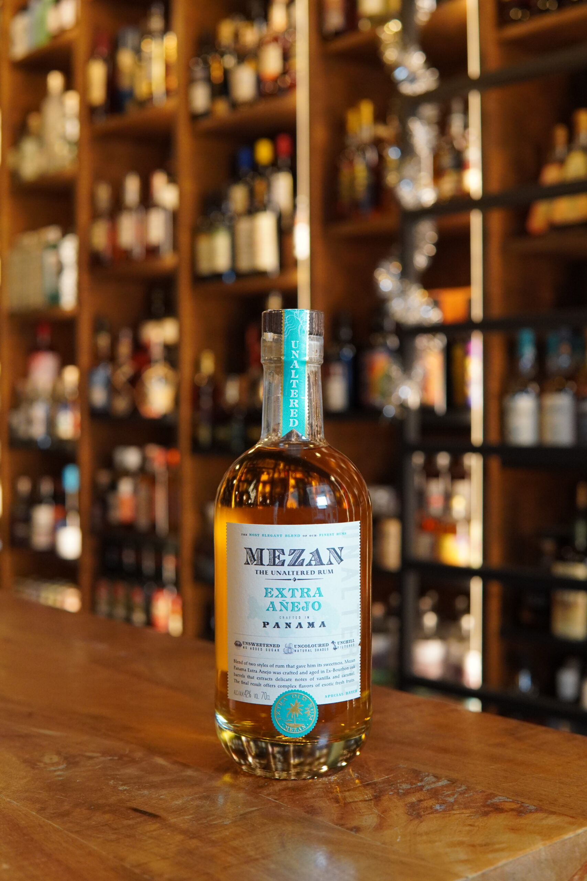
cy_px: 440
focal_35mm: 45
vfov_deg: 43.6
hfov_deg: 29.9
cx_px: 294
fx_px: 1100
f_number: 3.2
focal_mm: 30
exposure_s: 1/160
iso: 1600
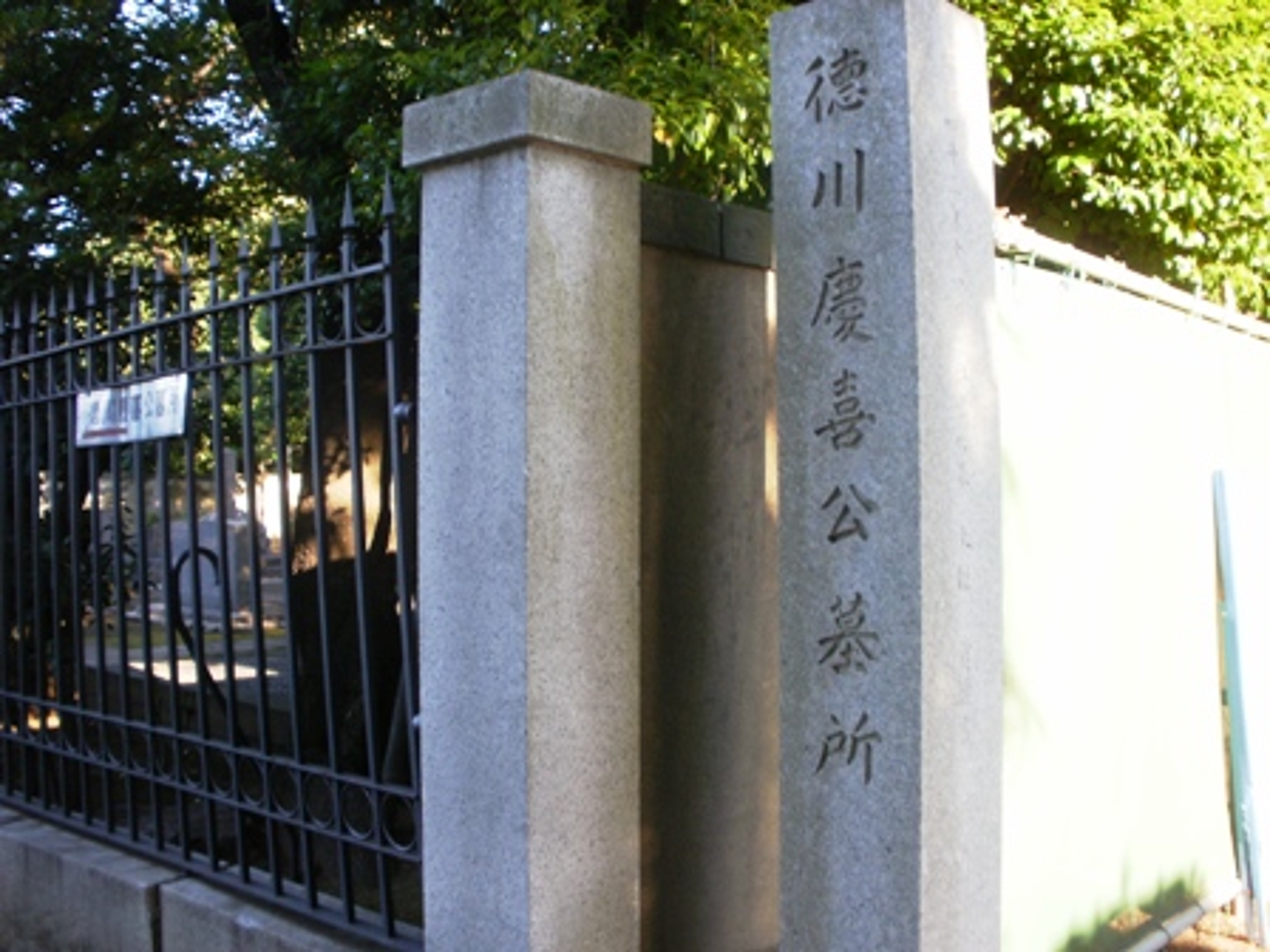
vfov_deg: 39.7
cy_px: 476
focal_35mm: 36
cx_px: 635
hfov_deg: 51.4
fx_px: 1321
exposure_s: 1/80
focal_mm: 6.3
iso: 100
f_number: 3.5
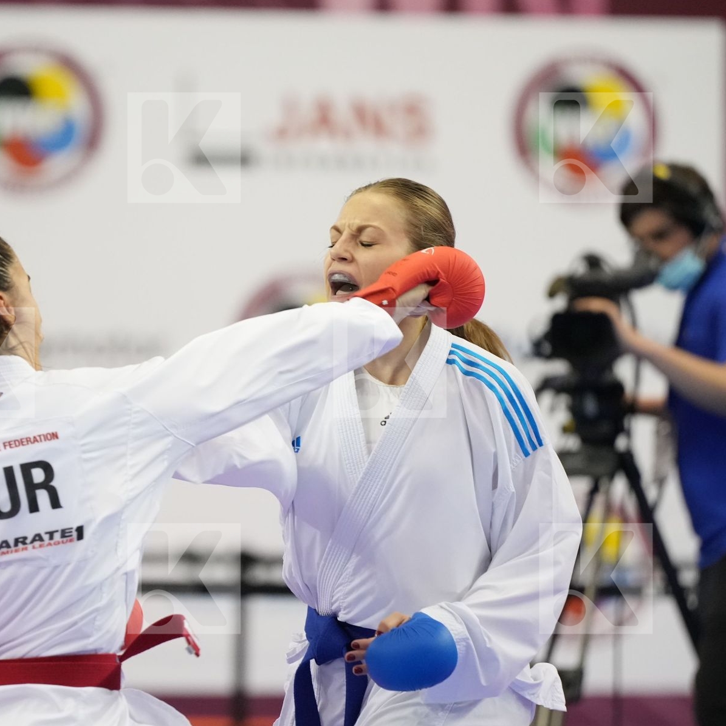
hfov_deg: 4.6
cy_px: 363
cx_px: 184
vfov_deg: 4.6
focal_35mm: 384
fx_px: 9112
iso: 3200
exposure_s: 1/1000
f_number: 2.8
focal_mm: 200
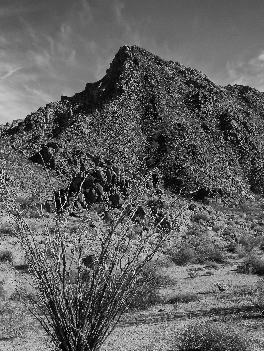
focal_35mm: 41
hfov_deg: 35.1
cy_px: 186
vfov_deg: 45.8
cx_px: 138
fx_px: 417
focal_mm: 7.9
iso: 80
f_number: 4.5
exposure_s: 1/800
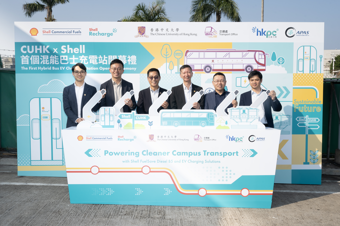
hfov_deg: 54.4
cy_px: 113
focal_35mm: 35
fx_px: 331
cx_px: 170
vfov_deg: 37.9
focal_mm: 35
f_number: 14
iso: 320
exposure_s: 1/200
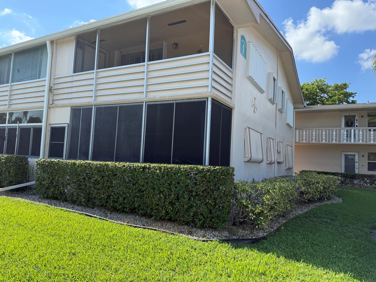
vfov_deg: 56.8
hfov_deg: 71.6
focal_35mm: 24
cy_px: 141
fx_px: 261
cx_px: 188
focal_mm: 6.76
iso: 100
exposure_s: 1/2370
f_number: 1.78
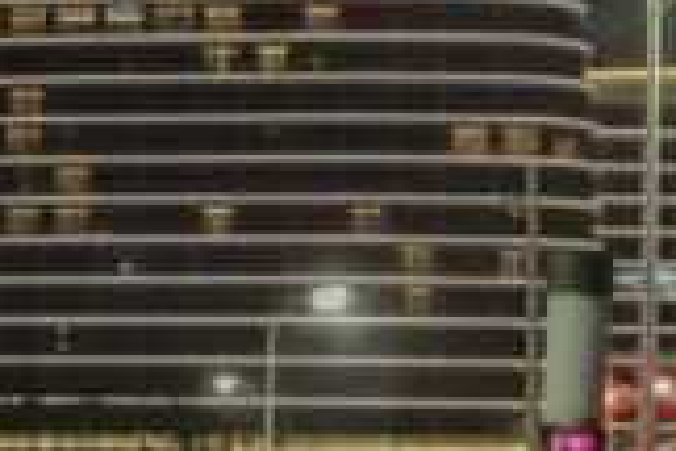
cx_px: 488
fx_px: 3943
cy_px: 313
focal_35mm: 210
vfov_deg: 6.5
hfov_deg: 9.8
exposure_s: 5
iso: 250
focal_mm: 68
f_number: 20
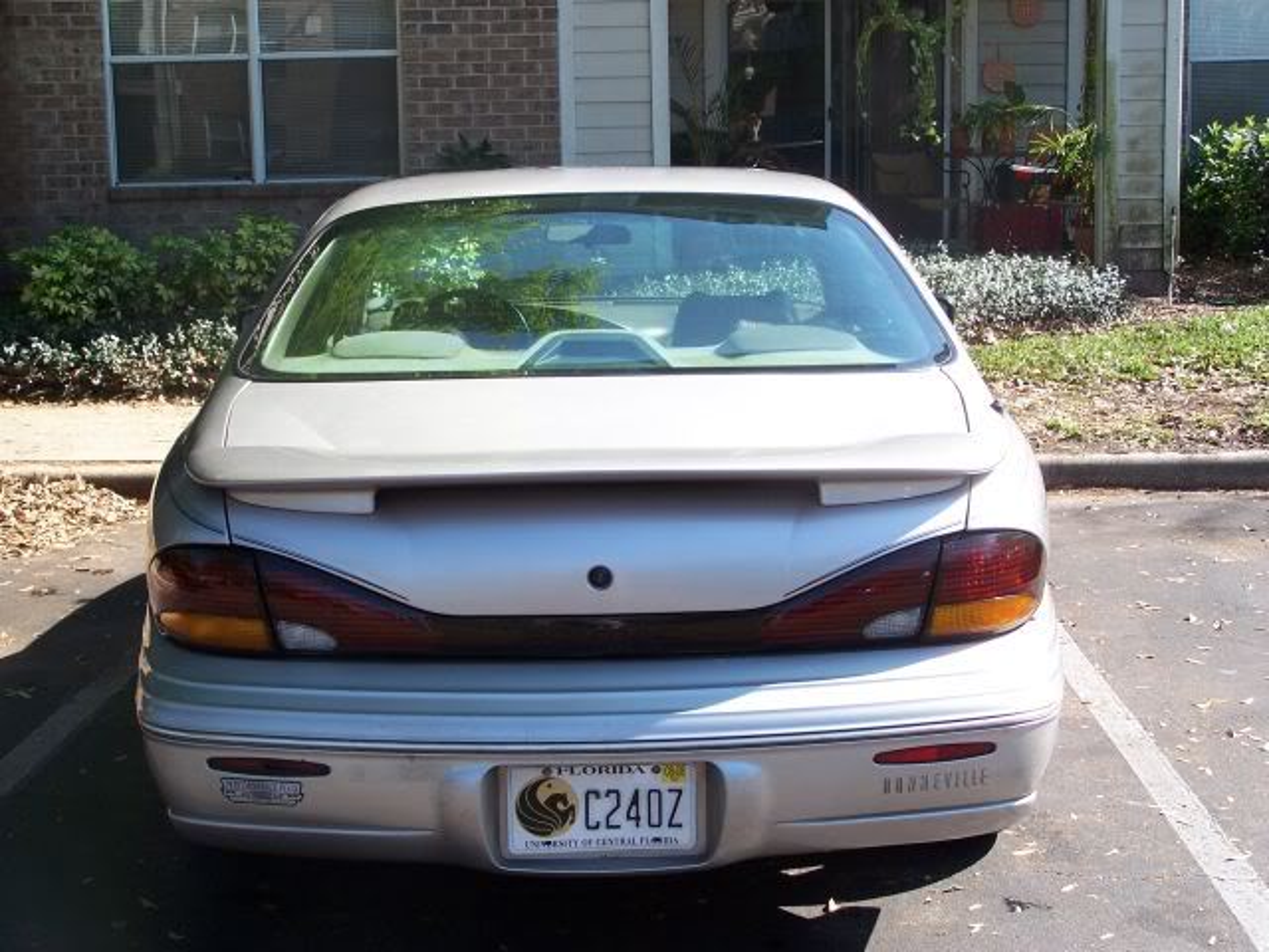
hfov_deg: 32.7
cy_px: 476
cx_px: 634
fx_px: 2163
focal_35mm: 59
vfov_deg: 24.8
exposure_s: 1/350
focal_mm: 9.8
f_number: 3.1
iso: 80
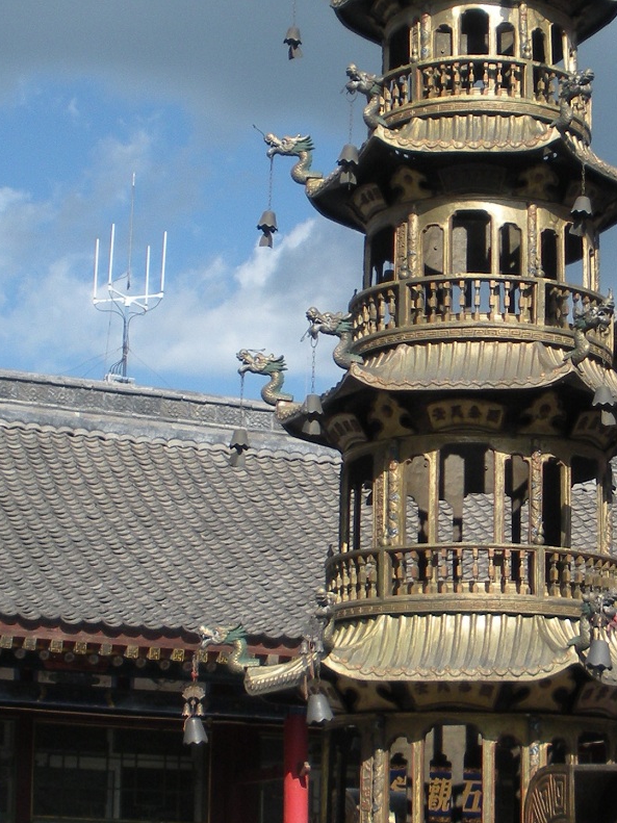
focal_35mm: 91
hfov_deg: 16.1
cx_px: 502
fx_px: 2163
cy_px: 507
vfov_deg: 21.5
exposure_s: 1/595
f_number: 3.5
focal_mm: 6.3
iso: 64
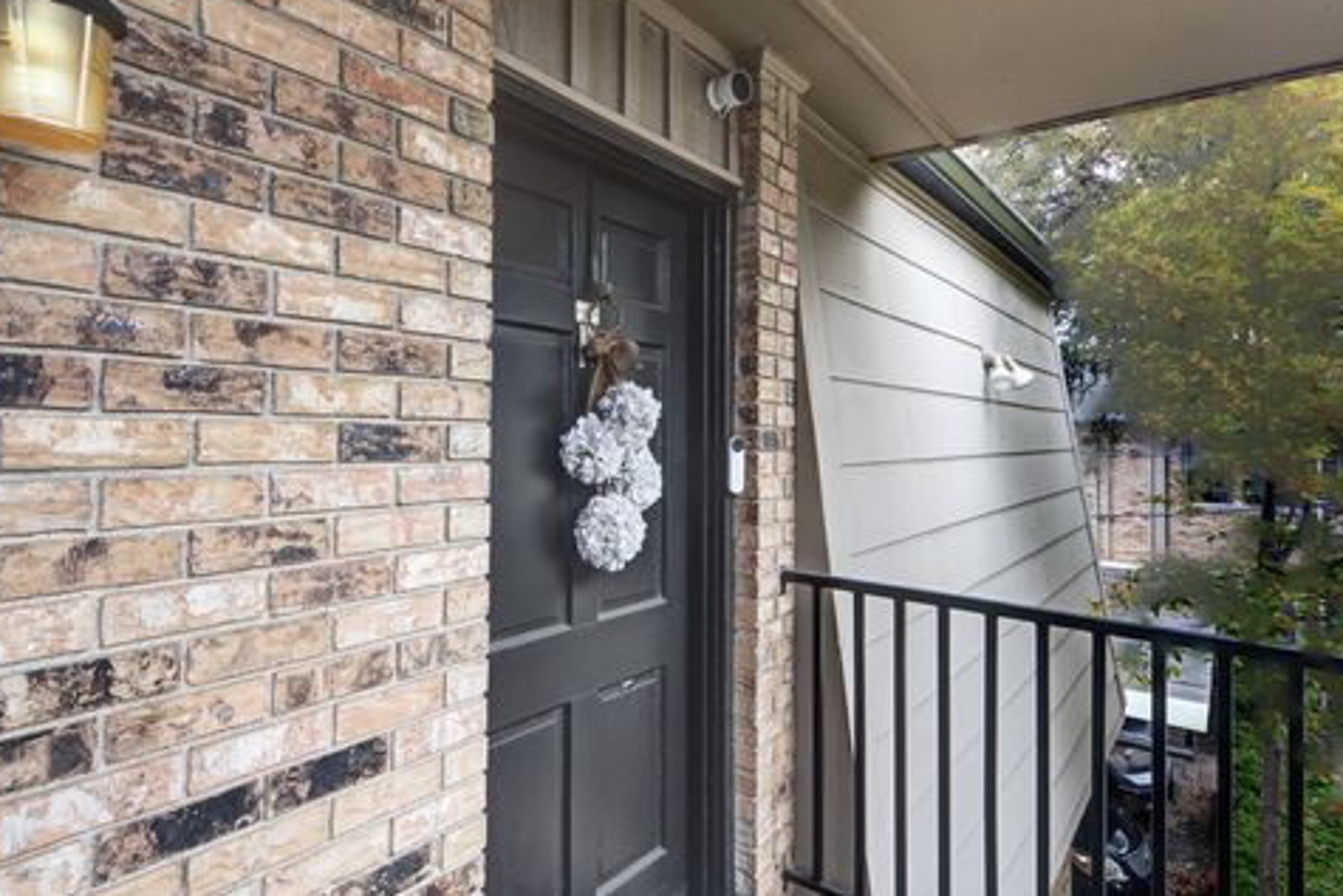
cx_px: 667
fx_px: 766
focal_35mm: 21
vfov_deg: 60.6
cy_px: 431
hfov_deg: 82.5
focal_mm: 13
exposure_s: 1/60
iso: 400
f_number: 8
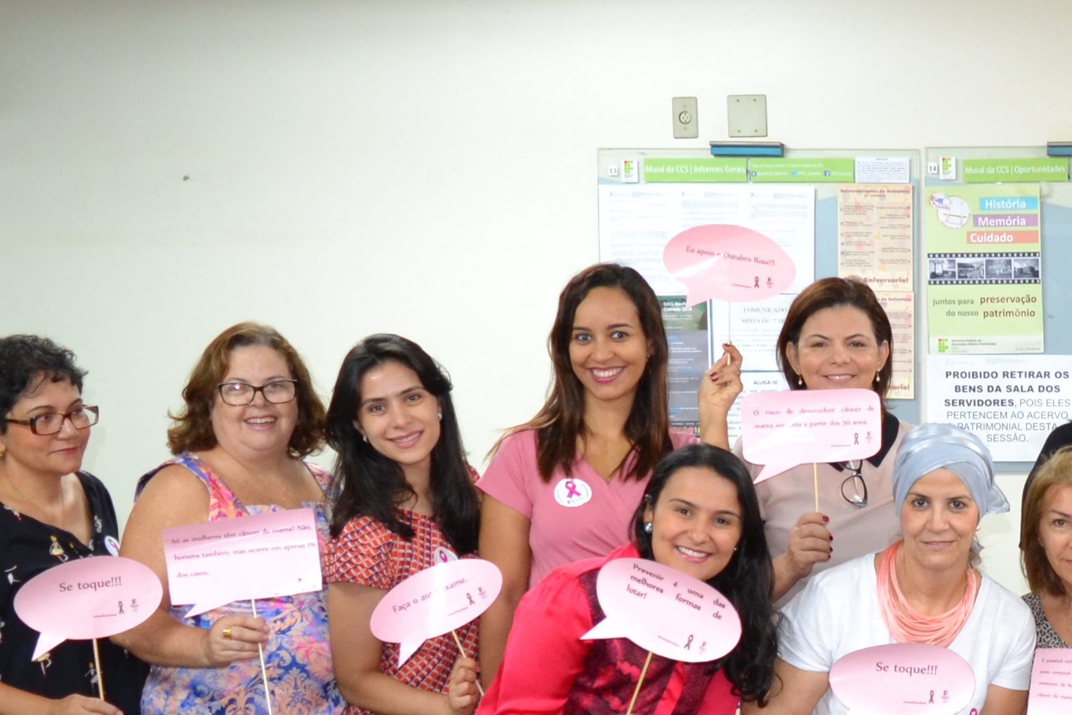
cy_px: 781
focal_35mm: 80
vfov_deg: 16.6
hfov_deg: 23.2
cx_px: 1299
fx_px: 2382
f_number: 3.5
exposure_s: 1/60
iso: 720
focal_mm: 18
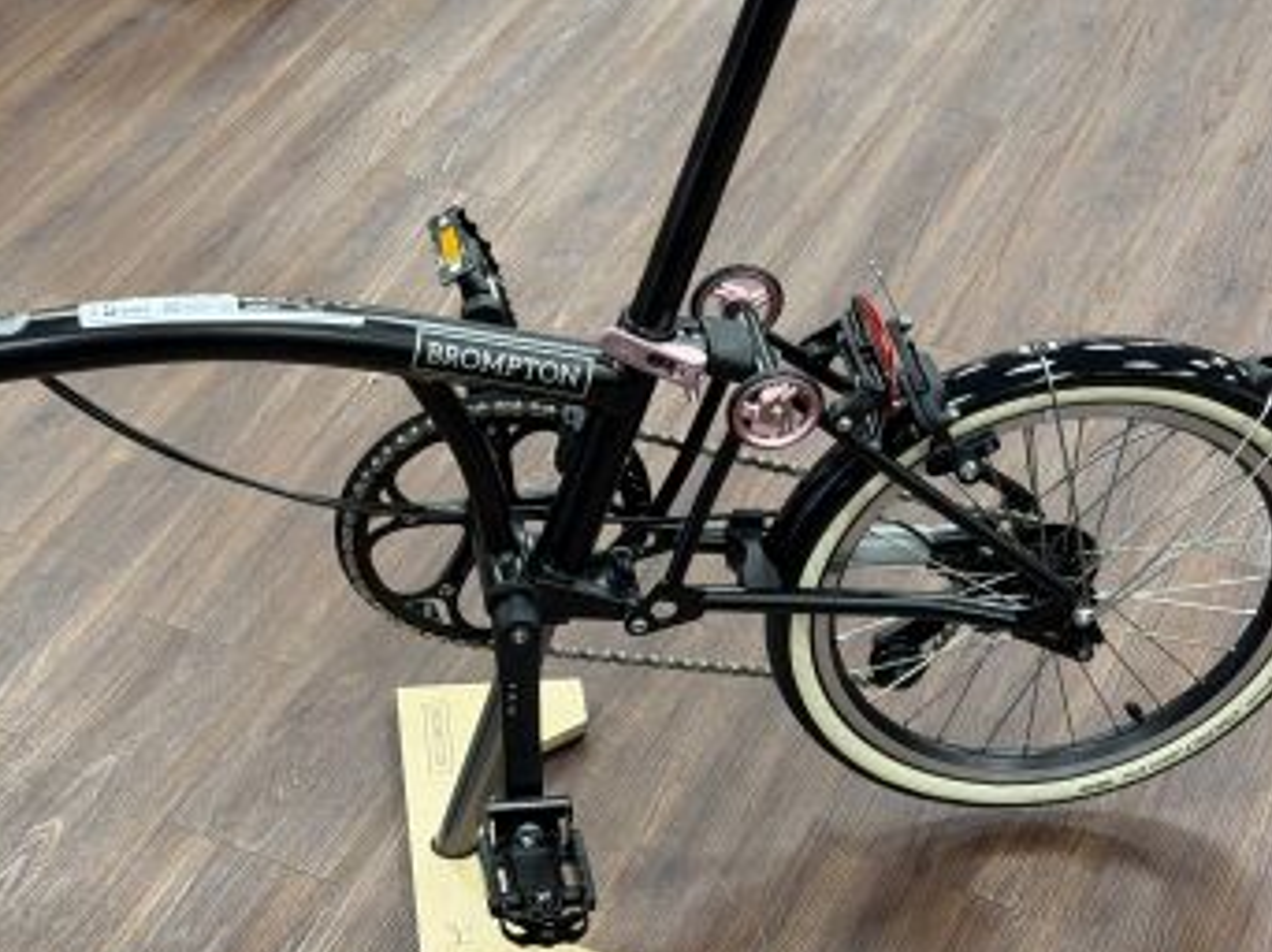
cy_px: 208
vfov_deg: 17.8
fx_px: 3011
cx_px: 301
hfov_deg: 23.6
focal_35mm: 82
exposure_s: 1/50
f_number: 1.78
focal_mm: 6.76
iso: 125
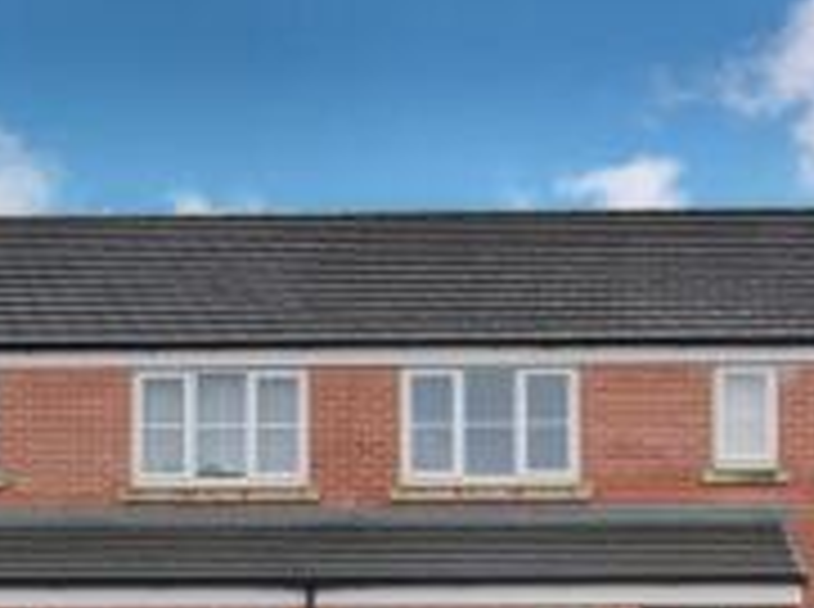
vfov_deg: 18.8
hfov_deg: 25.4
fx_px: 1784
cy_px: 597
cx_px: 598
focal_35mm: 76
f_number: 3.5
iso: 400
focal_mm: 20
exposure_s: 1/1000
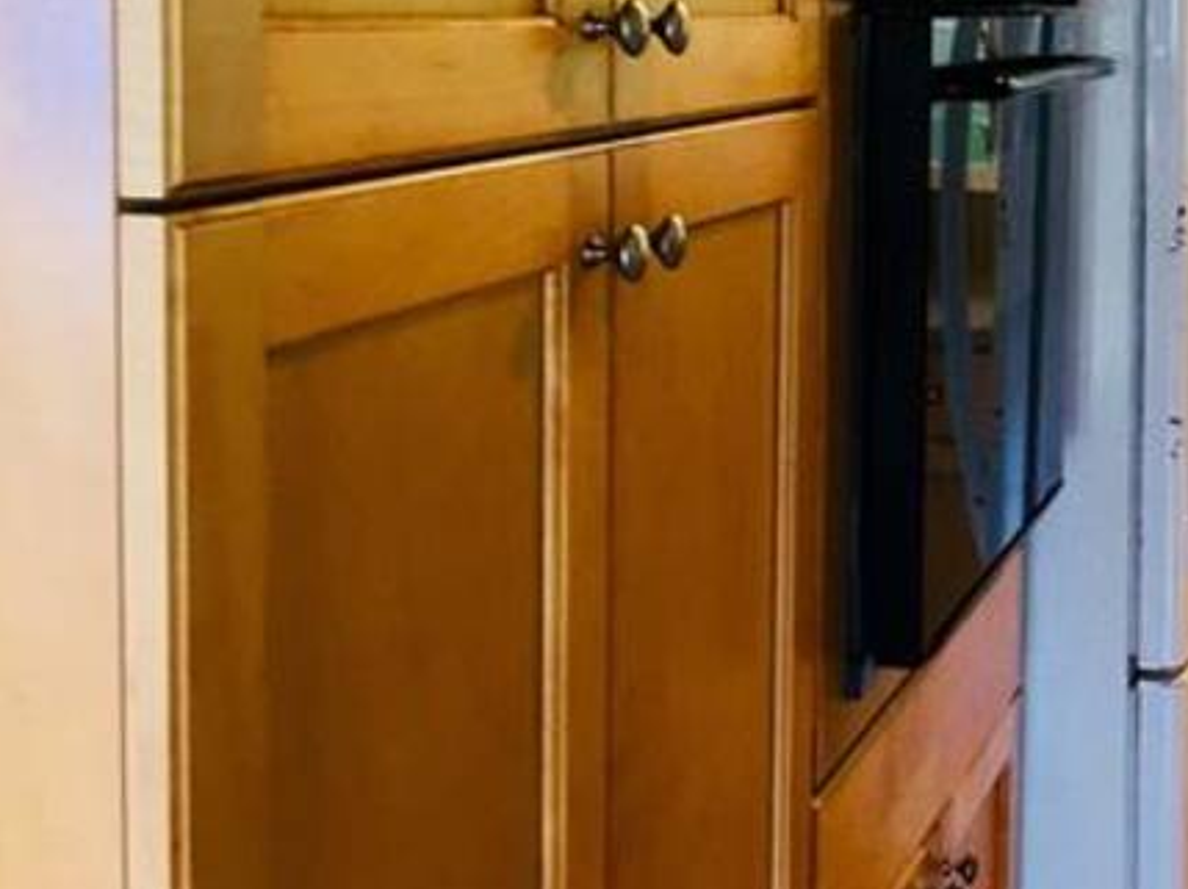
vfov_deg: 24.0
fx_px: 2057
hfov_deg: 30.1
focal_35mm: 60
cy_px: 190
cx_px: 1181
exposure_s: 1/30
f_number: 2.2
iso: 100
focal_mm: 4.15
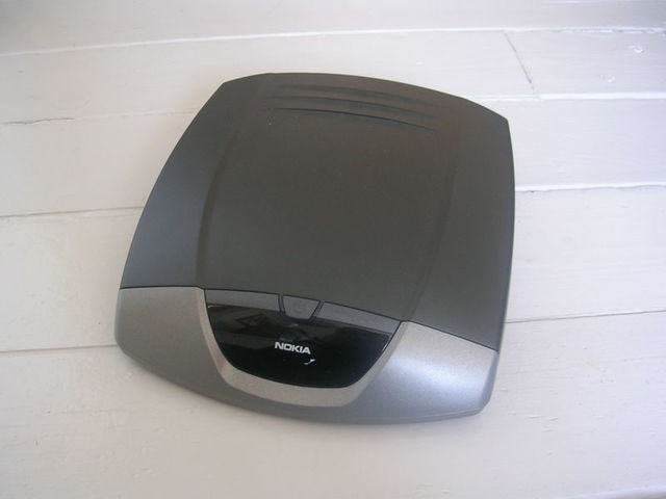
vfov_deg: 37.7
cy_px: 250
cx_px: 333
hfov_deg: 49.0
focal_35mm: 38
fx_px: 731
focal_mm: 5.8
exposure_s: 1/5.7
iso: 53
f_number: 2.8
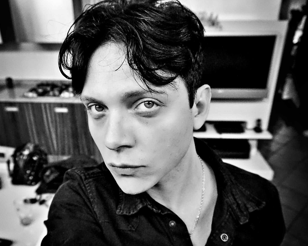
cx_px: 141
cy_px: 126
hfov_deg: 62.1
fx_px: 255
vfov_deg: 51.5
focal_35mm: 28
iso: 3200
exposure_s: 1/60
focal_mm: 16
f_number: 4
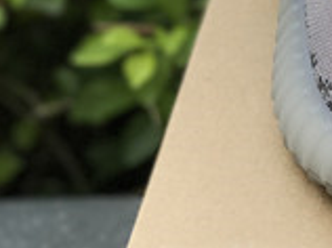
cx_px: 700
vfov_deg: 5.6
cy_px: -51
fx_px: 2528
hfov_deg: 7.2
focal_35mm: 264
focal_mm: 6.6
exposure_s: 1/166
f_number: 2.8
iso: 20
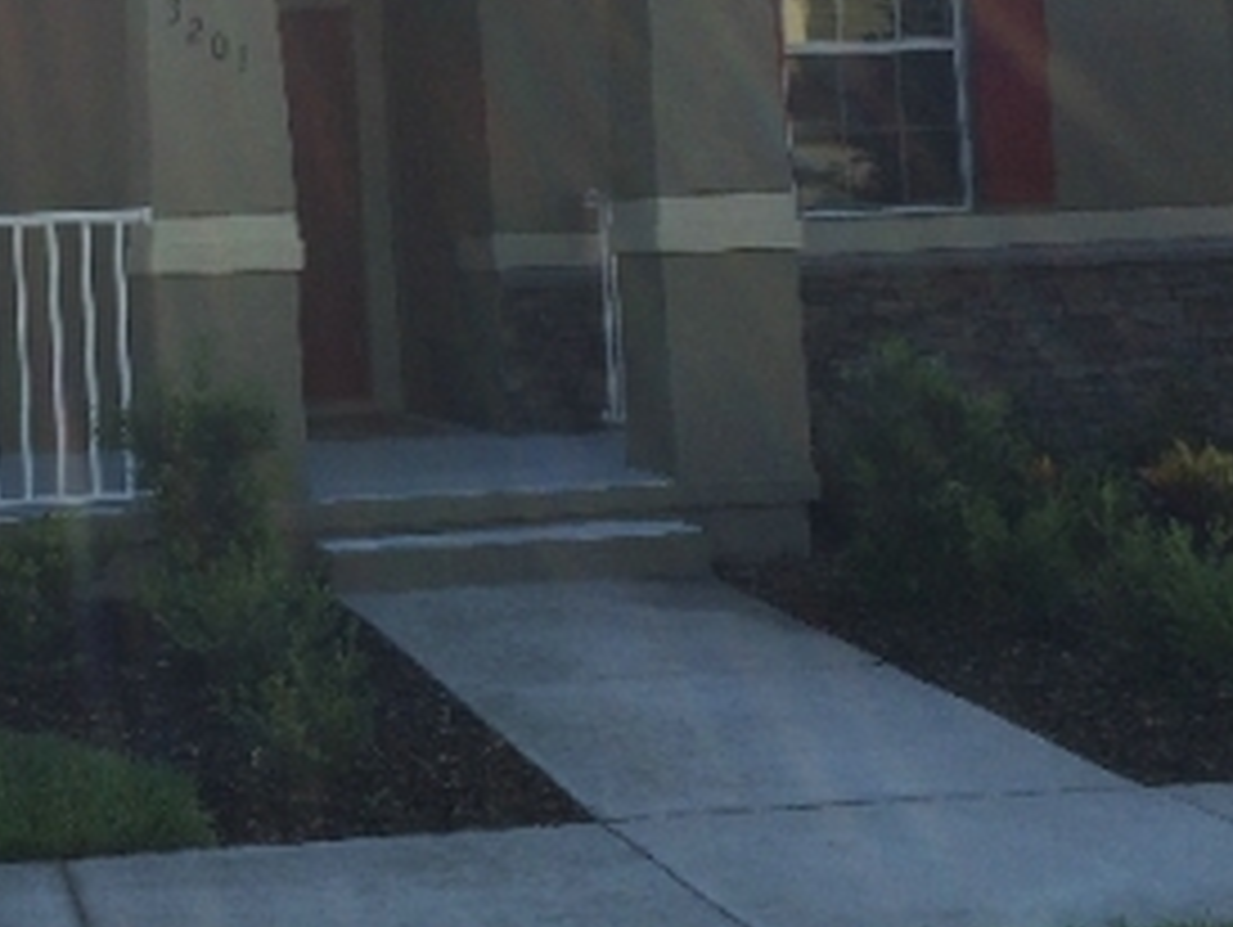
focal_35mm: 70
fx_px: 2496
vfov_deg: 20.7
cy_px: 140
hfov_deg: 26.7
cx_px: 108
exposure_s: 1/2160
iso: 40
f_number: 2.2
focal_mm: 4.12
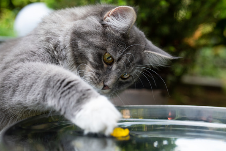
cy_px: 69
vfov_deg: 26.5
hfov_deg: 38.7
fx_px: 320
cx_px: 92
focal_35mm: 51
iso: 280
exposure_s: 1/400
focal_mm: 35
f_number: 2.8
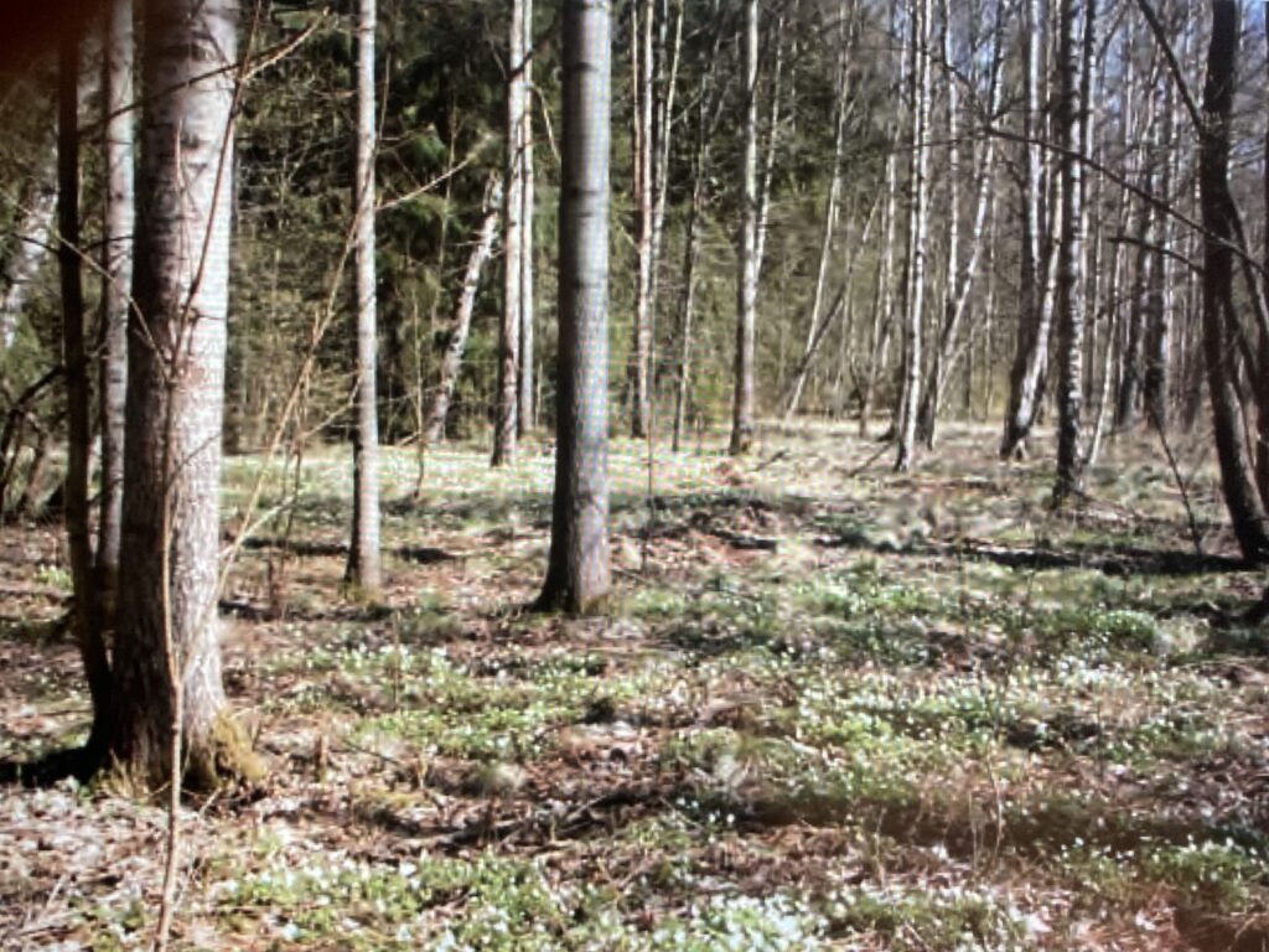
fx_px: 1026
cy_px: 476
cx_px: 634
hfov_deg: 63.4
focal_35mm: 28
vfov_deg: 49.7
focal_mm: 3.99
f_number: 1.8
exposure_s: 1/60
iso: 200
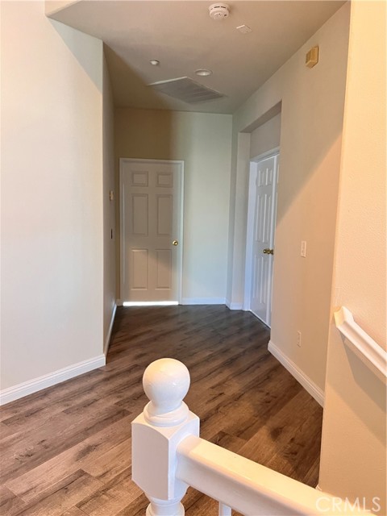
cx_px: 194
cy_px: 258
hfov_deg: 53.1
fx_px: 388
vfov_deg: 67.3
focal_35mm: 26
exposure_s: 1/40
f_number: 1.5
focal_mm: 5.7
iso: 400
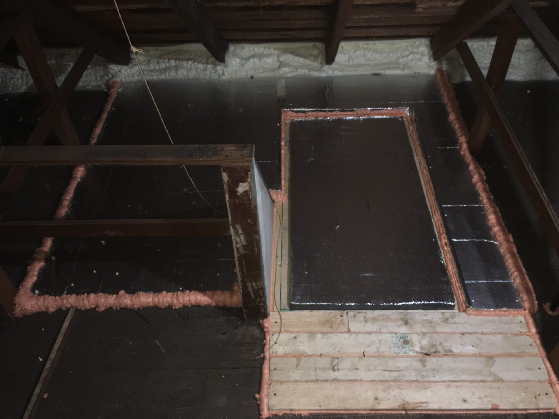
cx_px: 286
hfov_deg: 60.0
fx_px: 484
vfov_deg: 46.8
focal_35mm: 30
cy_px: 212
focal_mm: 4.15
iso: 64
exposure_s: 1/16
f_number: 2.2
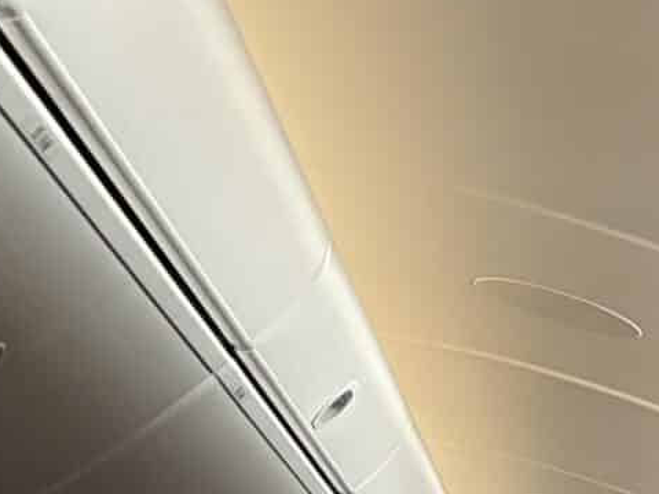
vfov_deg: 10.1
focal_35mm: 139
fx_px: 2646
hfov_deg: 14.0
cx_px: 25
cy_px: 868
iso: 640
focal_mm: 5.96
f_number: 1.6
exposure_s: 1/28
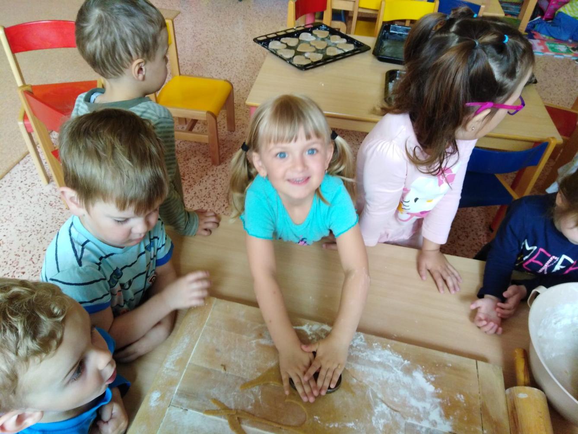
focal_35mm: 26
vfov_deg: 53.1
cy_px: 217
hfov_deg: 67.3
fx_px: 434
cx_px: 289
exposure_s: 1/33.3
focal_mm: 3.46
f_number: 2.2
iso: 299
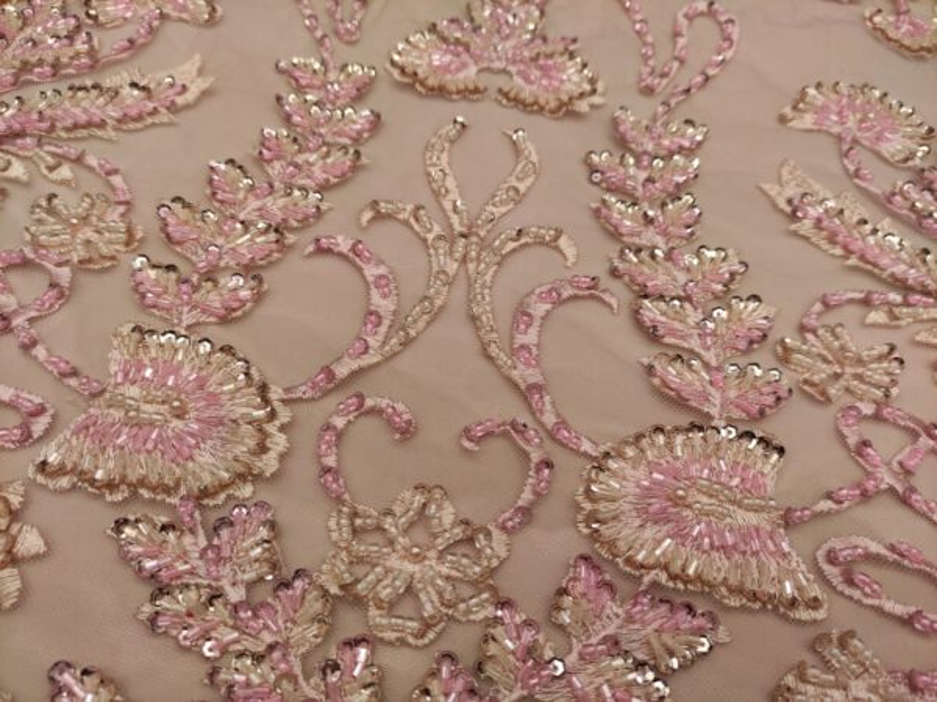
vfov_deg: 54.9
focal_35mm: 25
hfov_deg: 69.4
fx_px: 677
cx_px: 468
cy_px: 351
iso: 160
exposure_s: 1/160
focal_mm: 5.43
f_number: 1.89
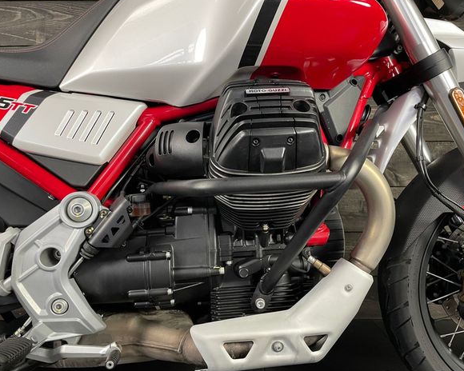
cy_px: 187
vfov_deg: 51.5
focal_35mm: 28
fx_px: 385
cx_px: 240
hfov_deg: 62.2
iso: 200
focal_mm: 4.2
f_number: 1.6
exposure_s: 1/50
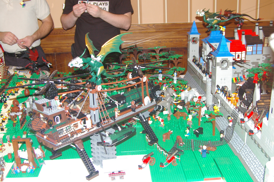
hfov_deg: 42.4
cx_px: 137
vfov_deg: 28.9
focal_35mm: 46
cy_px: 91
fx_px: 354
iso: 800
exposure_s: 1/45
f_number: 5.6
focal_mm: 31
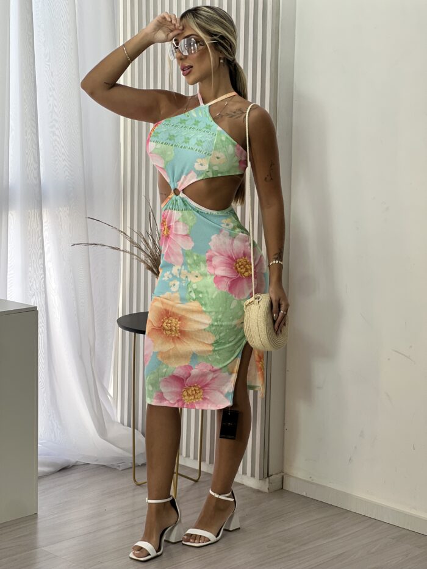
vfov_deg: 25.3
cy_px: 284
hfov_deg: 19.1
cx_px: 214
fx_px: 1266
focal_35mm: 77
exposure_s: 1/120
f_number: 2.8
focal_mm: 9
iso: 64
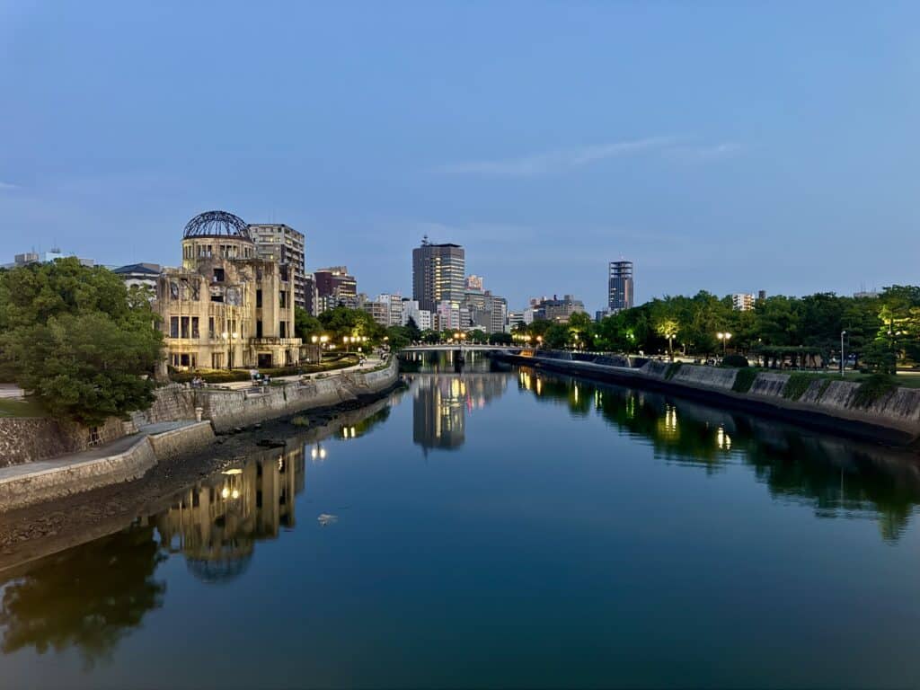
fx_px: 638
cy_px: 345
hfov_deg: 71.6
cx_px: 460
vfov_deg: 56.8
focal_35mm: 24
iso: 1000
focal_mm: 6.76
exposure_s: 1/40
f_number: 1.78
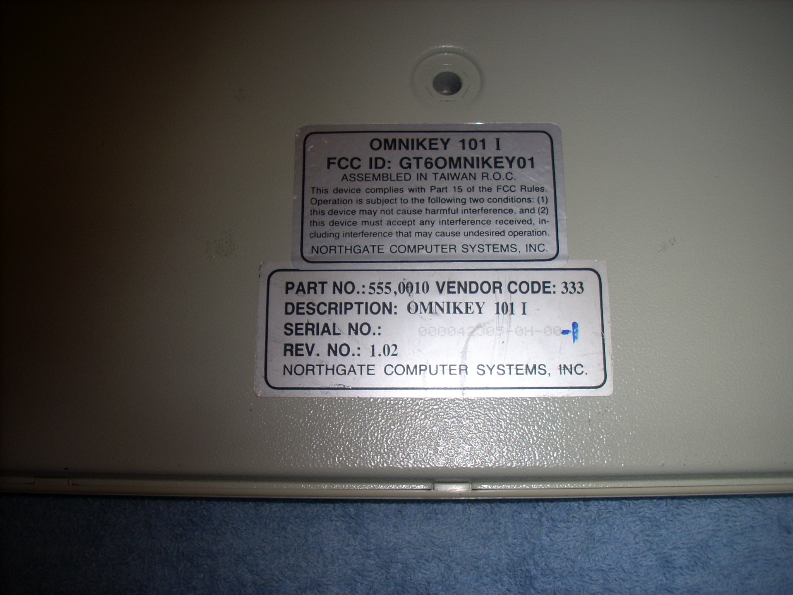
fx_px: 848
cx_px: 396
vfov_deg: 38.7
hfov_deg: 50.1
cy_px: 298
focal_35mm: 37
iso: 64
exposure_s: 1/60
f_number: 5.6
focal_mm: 6.2
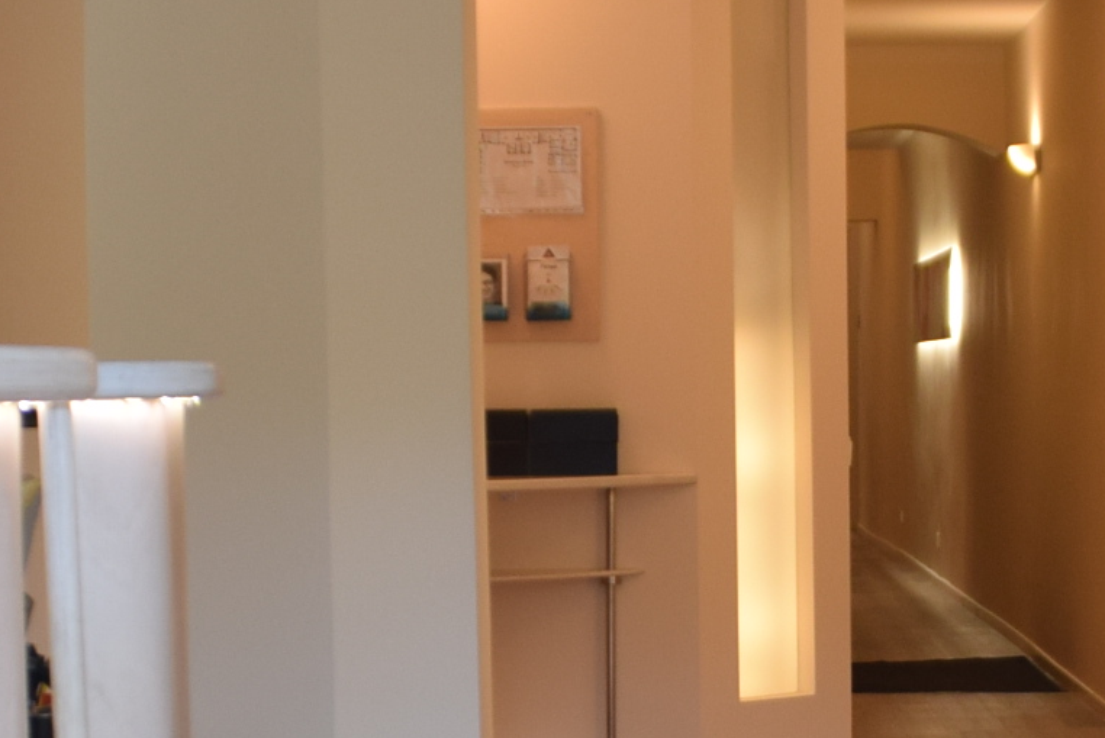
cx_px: 735
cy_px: 548
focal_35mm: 106
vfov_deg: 12.9
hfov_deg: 19.2
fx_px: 3255
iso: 400
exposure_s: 1/80
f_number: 4.5
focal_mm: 18
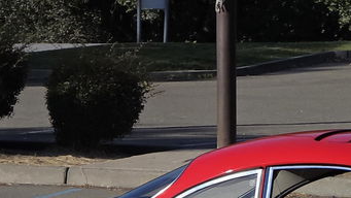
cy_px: 322
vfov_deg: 3.2
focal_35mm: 376
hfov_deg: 5.7
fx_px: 3500
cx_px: 411
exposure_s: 1/1654
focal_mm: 18.6
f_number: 3.4
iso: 64
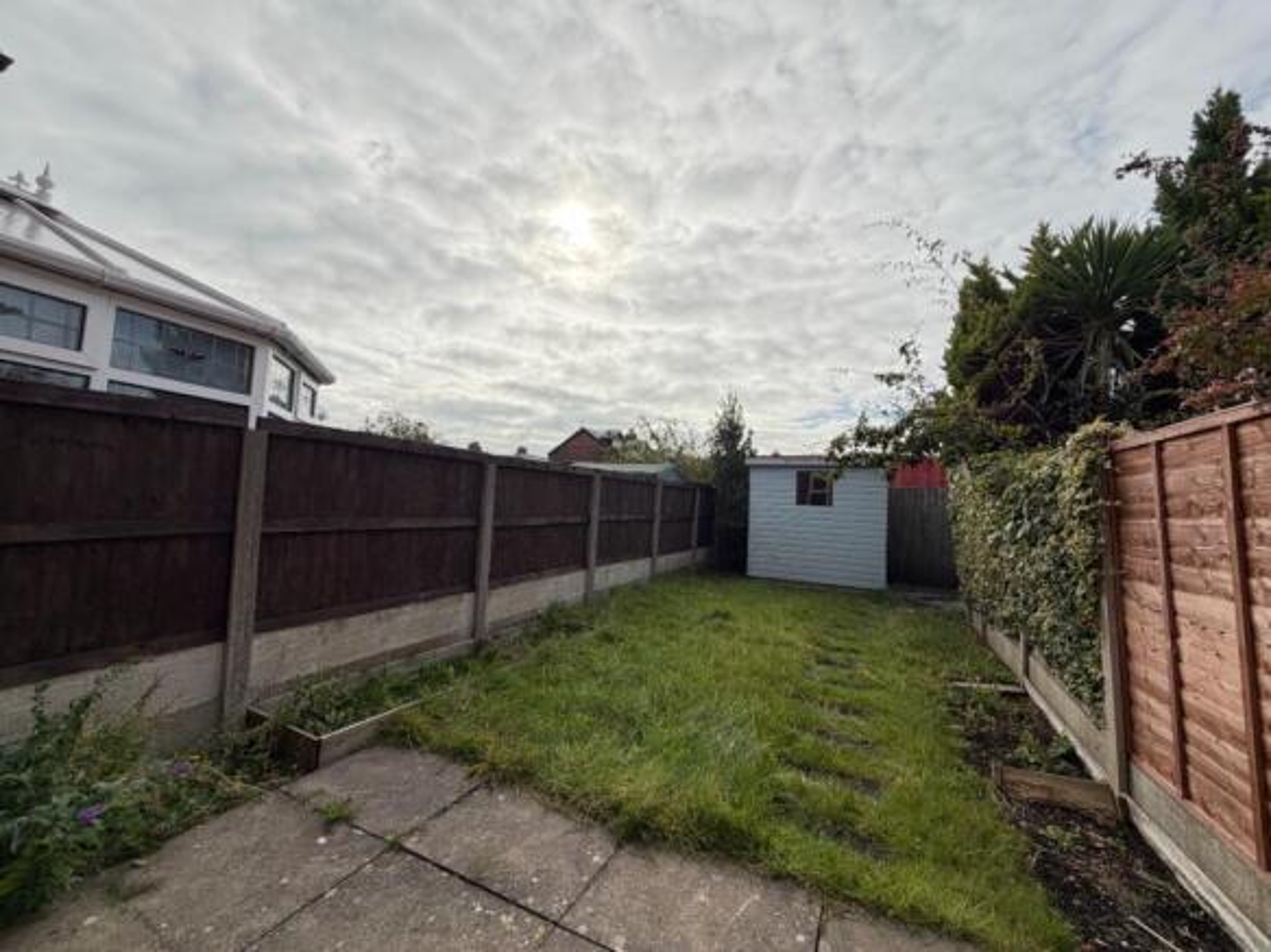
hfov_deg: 102.1
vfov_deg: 85.7
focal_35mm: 14
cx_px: 636
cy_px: 476
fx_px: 514
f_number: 2.2
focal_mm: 2.22
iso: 32
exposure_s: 1/1087
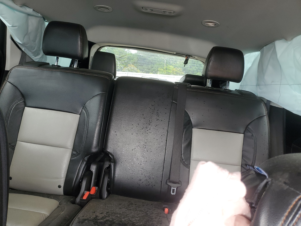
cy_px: 113
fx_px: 226
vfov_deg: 53.1
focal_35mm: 26
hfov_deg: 67.3
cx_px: 150
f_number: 1.5
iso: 55
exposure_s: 1/120
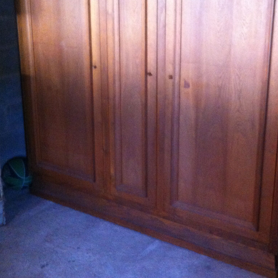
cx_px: 150
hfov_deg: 32.8
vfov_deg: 32.5
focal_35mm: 52
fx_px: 472
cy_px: 95
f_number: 2.8
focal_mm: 3.85
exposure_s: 1/15
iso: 640
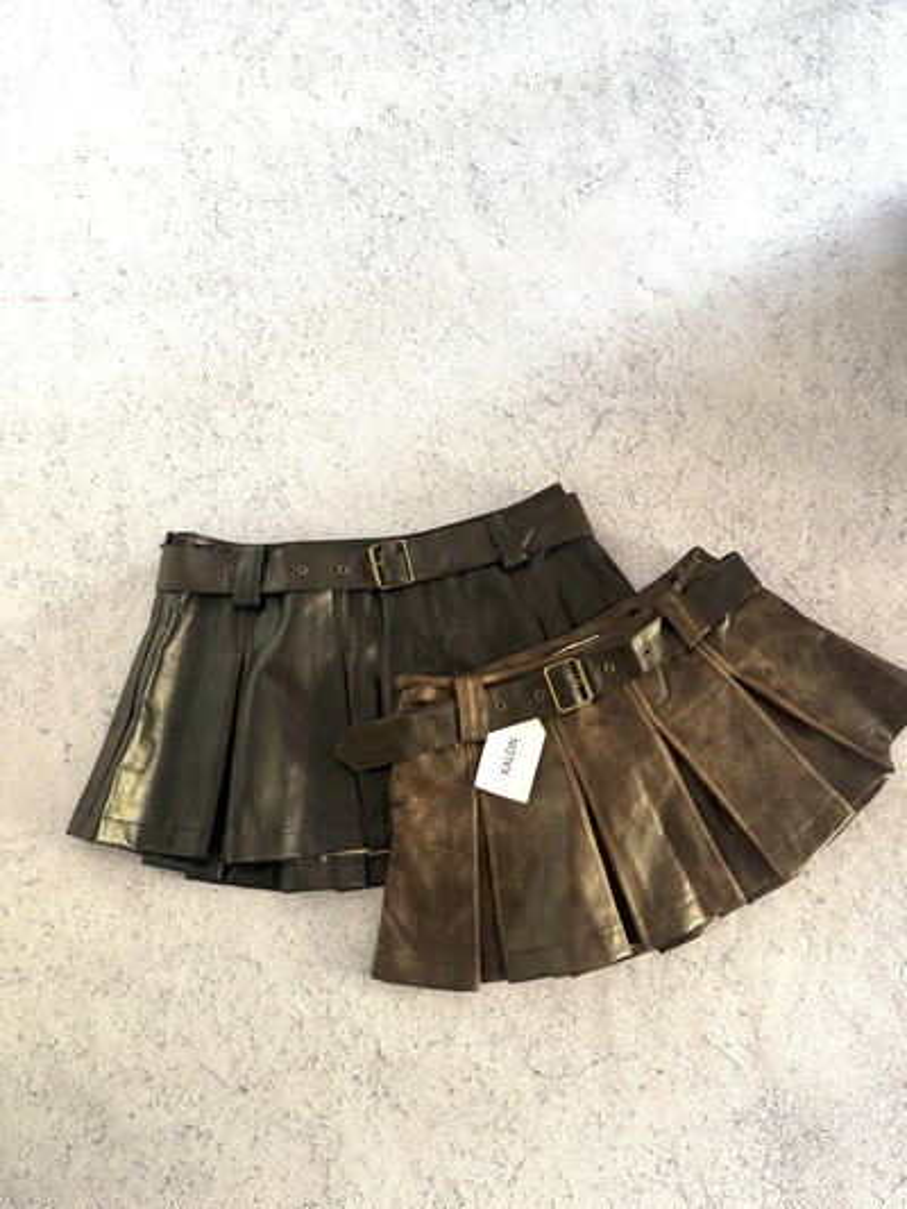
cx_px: 454
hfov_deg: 56.8
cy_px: 604
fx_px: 838
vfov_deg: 71.6
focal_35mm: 24
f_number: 1.78
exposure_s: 1/60
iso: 320
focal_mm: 6.76
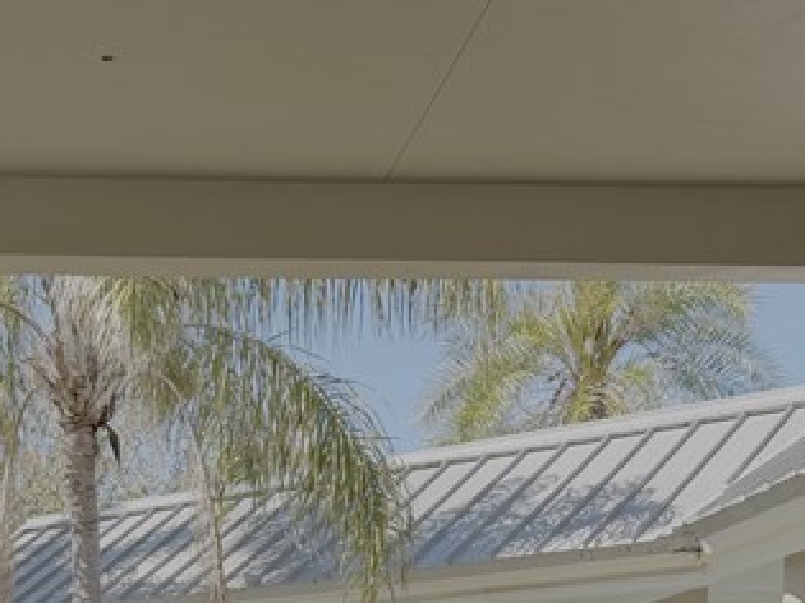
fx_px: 1813
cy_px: 920
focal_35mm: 78
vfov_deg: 17.0
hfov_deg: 24.2
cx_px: 64
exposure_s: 1/1285
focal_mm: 6.76
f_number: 1.78
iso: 80
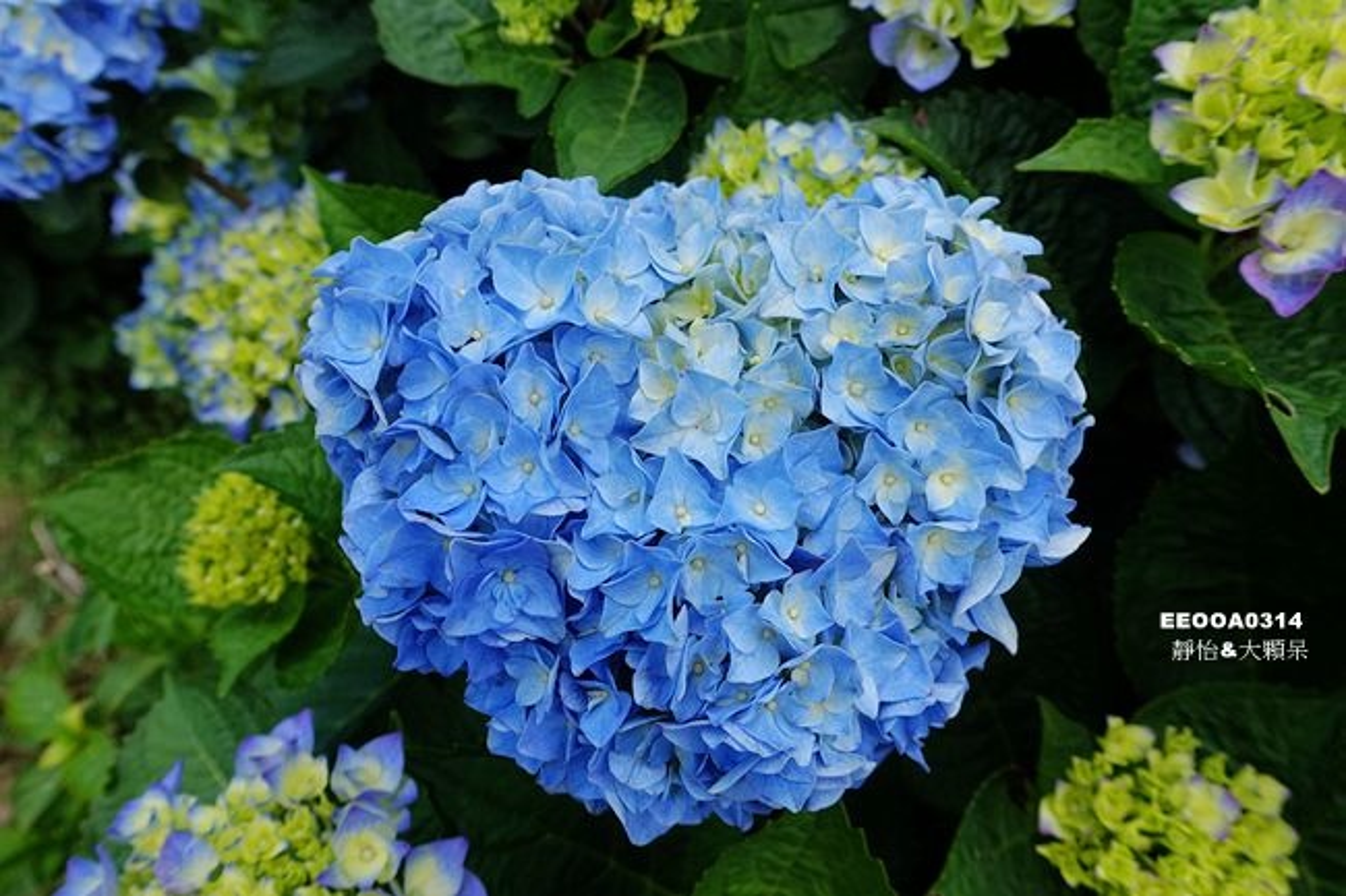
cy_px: 448
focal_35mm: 24
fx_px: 897
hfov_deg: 73.8
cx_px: 673
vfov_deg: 53.1
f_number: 4
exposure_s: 1/500
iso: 125
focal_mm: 8.8
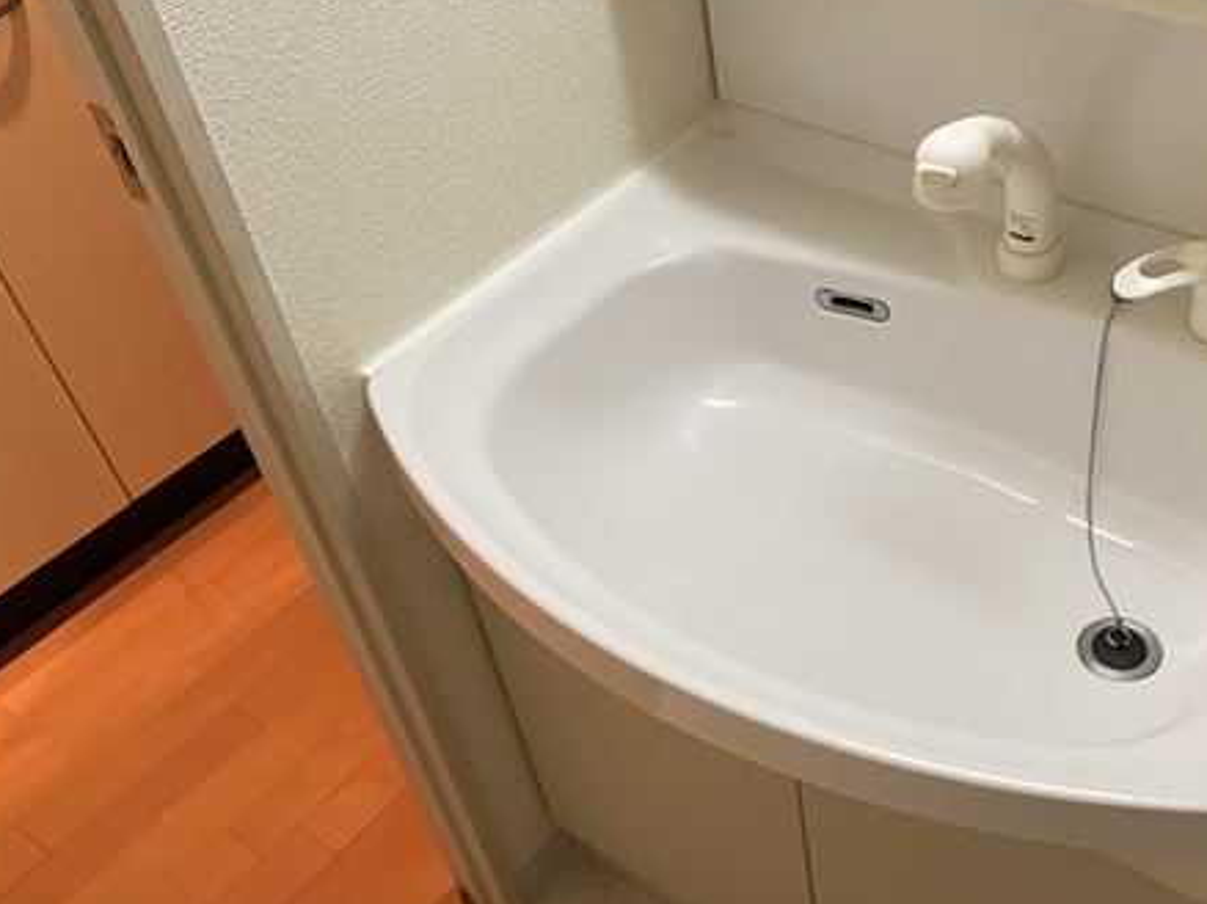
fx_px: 1324
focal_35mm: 38
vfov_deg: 37.5
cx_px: 846
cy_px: 540
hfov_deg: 47.8
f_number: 1.8
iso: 200
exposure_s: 1/50
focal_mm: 4.25
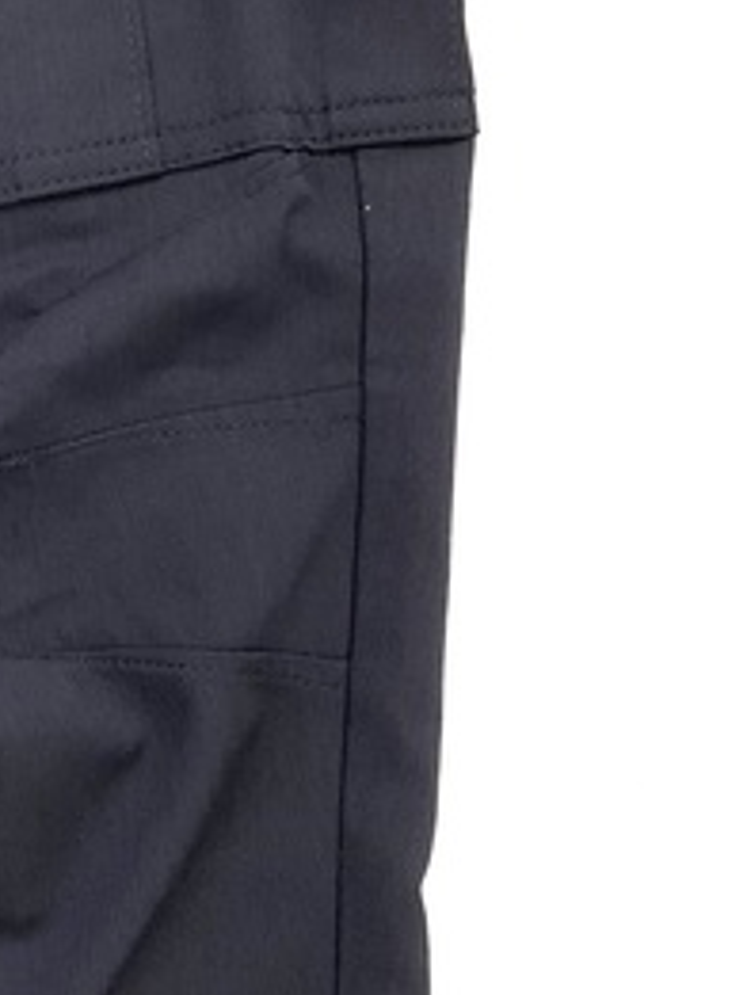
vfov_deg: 27.4
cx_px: -149
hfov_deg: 19.5
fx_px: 2041
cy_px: 507
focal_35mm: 71
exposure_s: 1/100
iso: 40
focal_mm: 3
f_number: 1.8
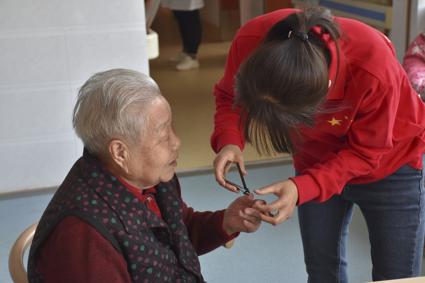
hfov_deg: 28.1
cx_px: 212
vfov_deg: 18.9
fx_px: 850
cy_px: 142
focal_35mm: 72
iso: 400
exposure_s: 1/100
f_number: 4.5
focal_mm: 48
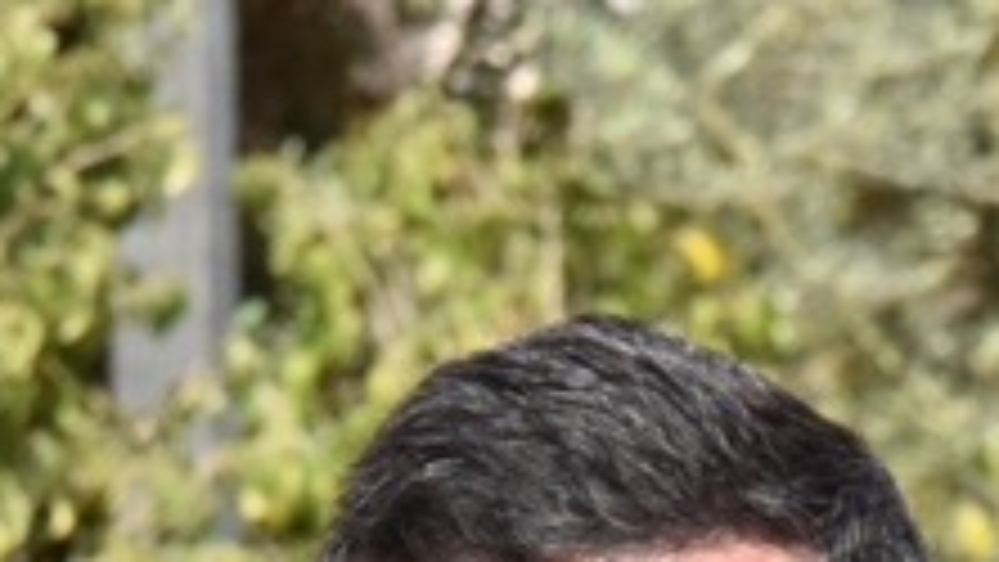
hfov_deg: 3.7
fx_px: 15341
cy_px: 1095
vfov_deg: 2.1
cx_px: 184
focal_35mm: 579
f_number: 10
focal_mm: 120
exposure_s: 1/8000
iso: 5000
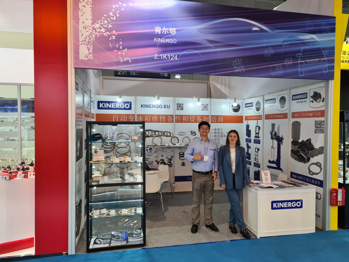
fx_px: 262
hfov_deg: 67.3
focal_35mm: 26
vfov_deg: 53.1
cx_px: 174
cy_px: 131
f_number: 1.8
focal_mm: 5.4
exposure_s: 1/50
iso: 64
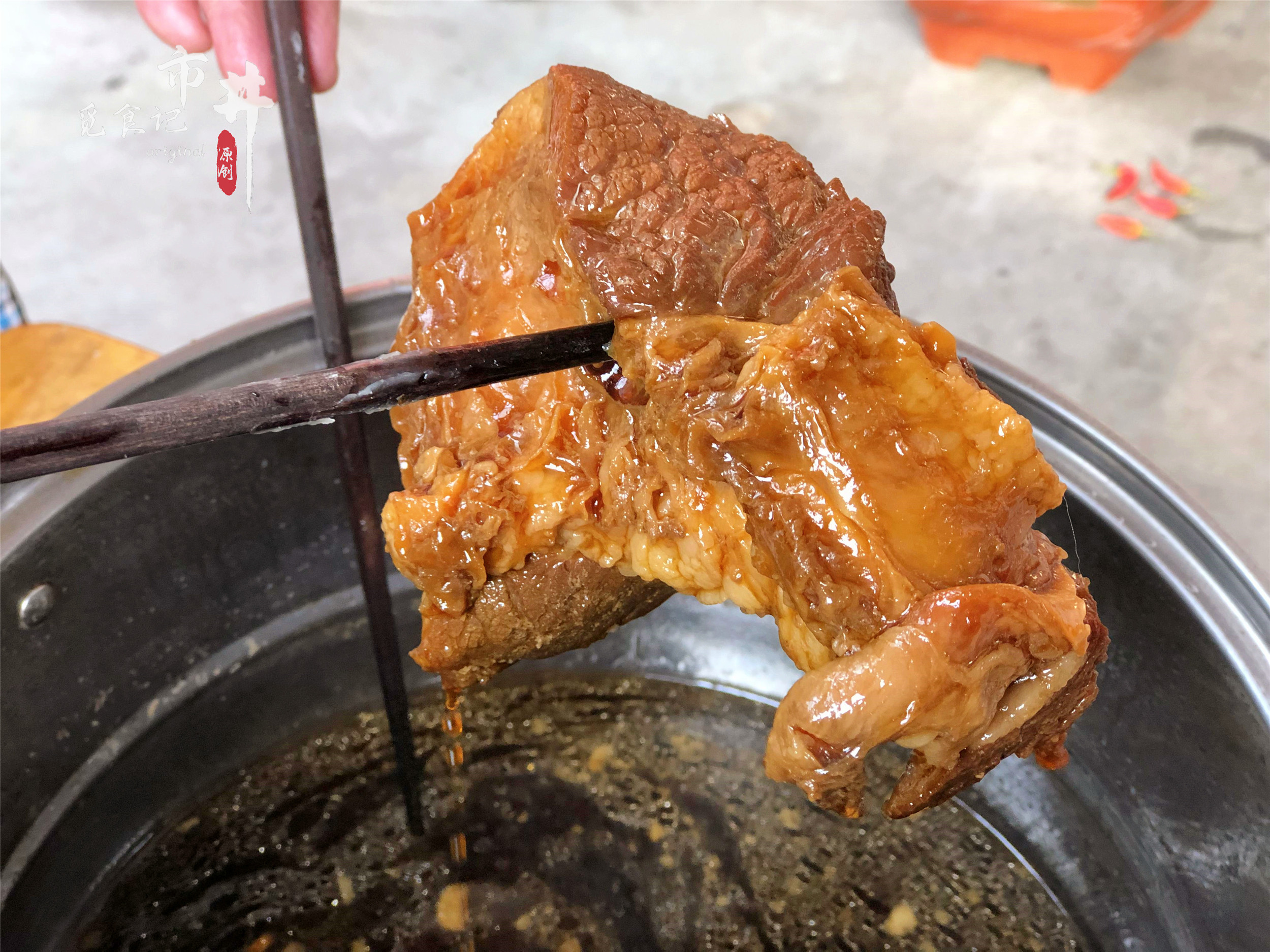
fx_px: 2091
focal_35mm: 57
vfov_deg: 25.7
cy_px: 476
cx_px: 635
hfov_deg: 33.8
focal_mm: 6.6
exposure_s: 1/30
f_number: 2.8
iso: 50
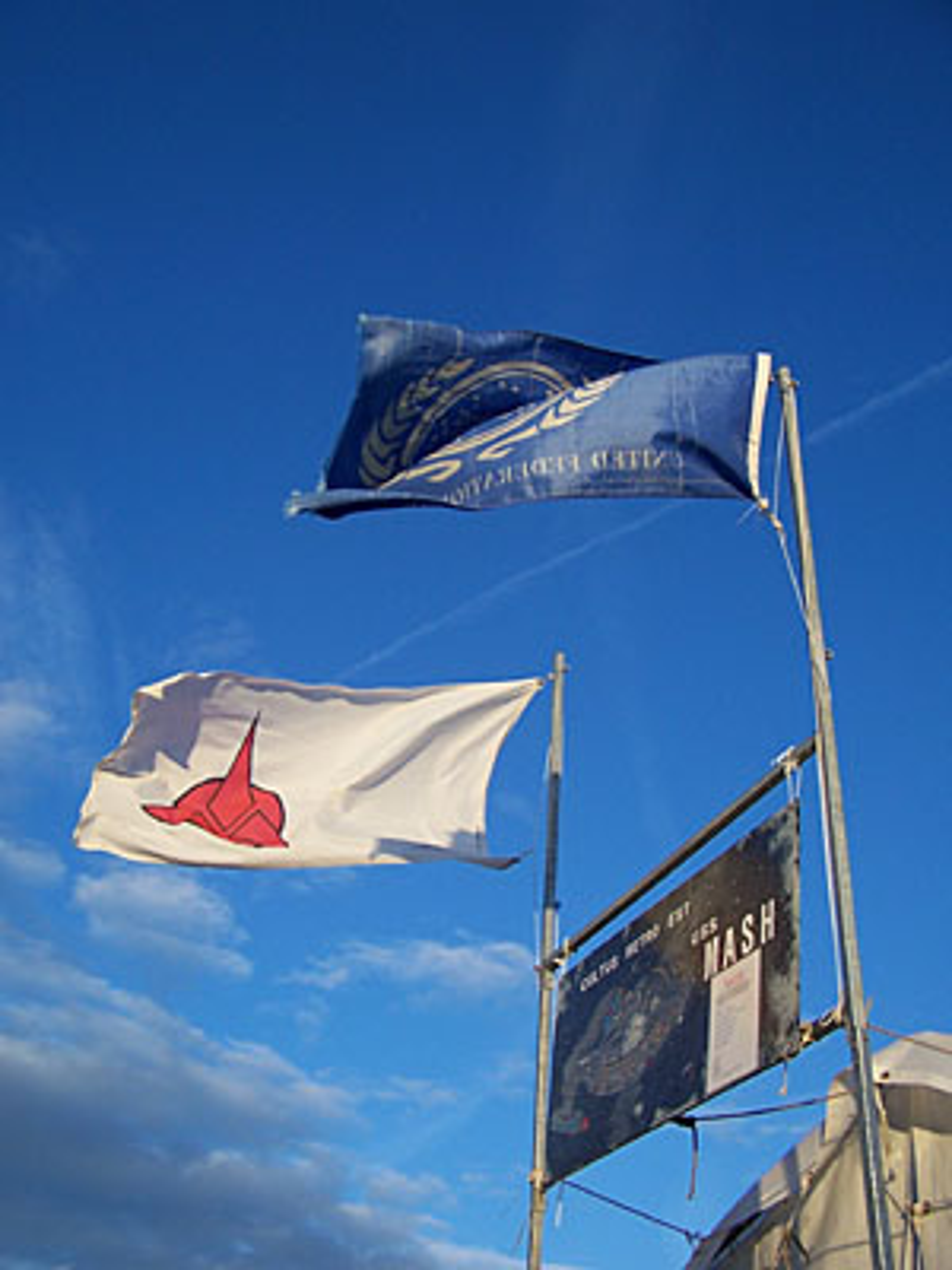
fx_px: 1393
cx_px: 476
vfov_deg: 49.0
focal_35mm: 38
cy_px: 635
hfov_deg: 37.7
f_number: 2.8
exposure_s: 1/500
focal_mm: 6.3
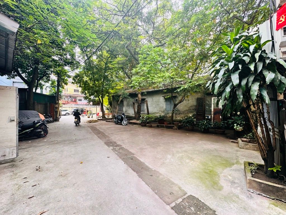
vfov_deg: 85.7
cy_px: 108
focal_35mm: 14
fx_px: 116
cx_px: 143
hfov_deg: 102.1
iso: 64
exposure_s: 1/99
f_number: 2.2
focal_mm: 2.22
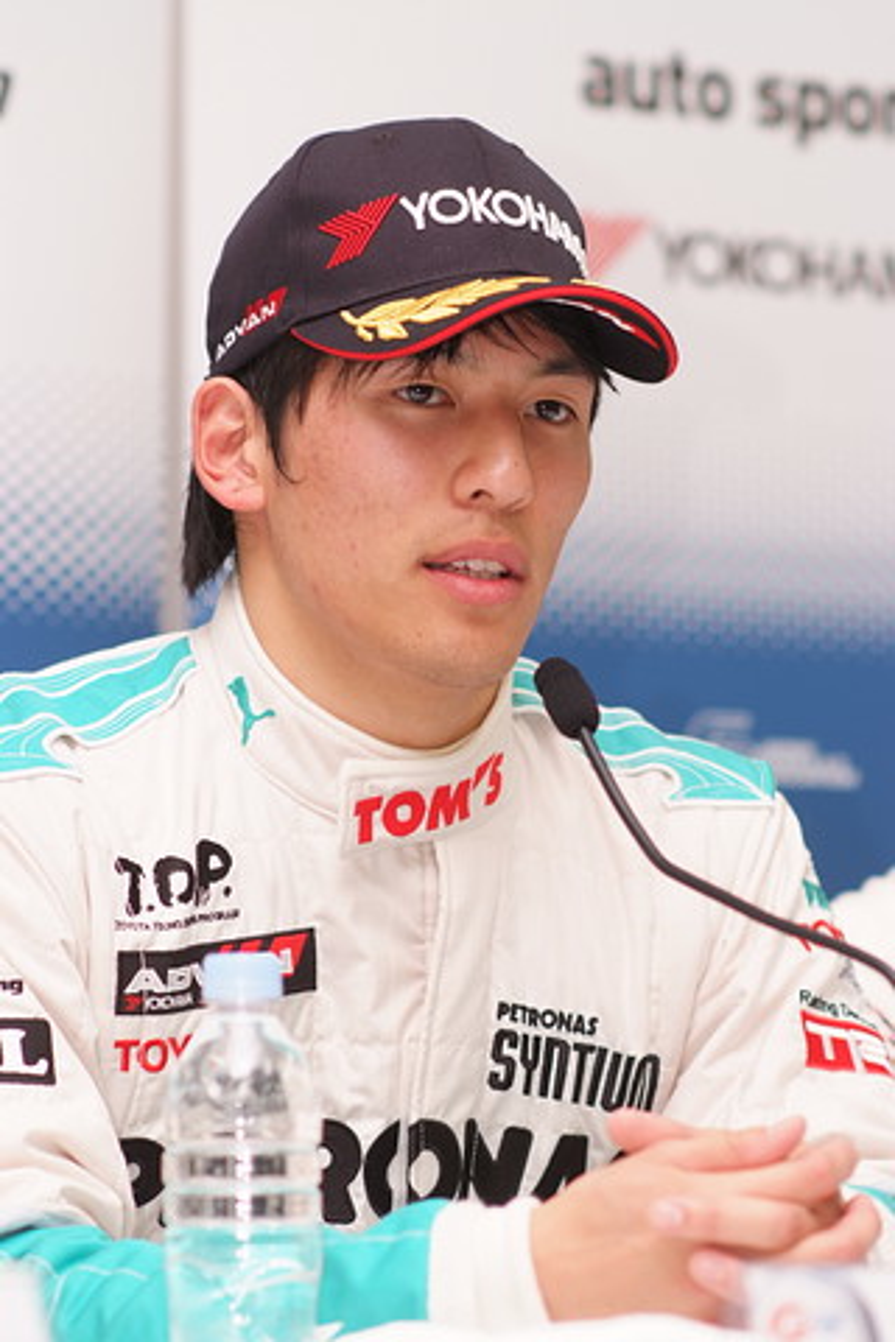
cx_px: 448
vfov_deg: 13.0
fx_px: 5892
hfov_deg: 8.7
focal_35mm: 158
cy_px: 671
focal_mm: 105
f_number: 2.8
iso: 200
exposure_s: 1/125
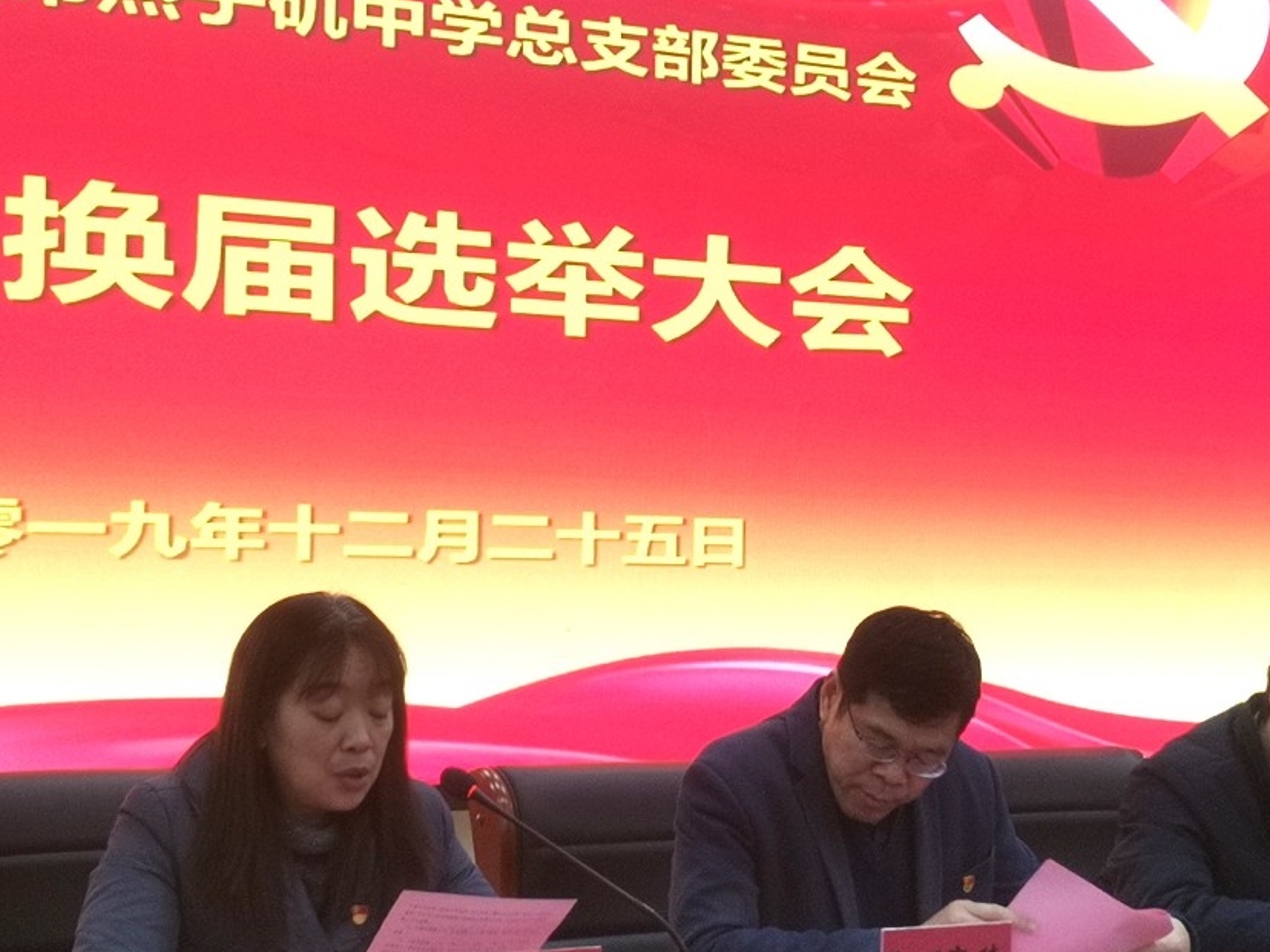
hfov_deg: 22.5
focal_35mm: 87
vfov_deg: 17.0
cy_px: 443
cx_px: 661
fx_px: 3192
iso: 125
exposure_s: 1/120
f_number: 1.8
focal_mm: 4.75
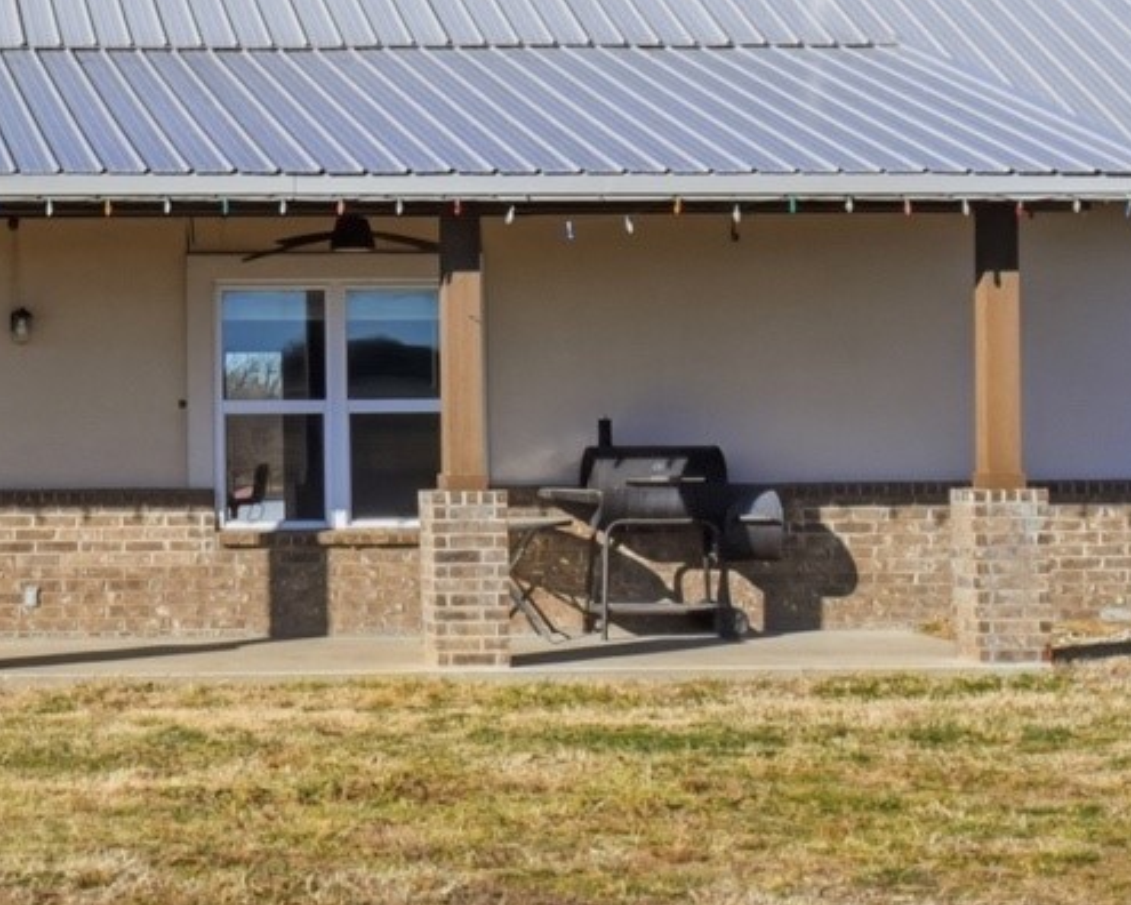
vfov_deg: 14.2
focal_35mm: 108
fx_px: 3615
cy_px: 198
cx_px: -69
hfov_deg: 17.3
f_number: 13
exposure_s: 1/2500
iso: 250
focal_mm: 20
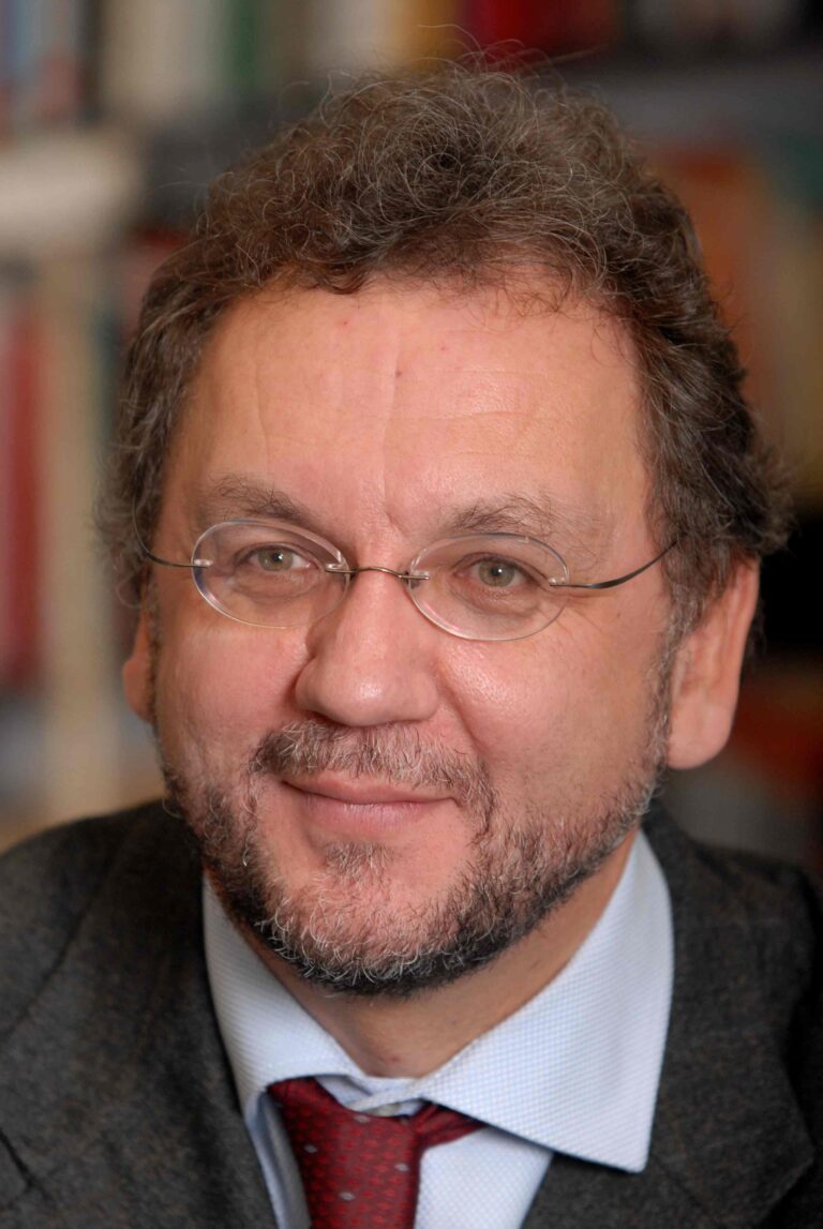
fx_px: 7948
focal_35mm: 232
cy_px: 614
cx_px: 412
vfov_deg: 8.8
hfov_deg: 5.9
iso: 400
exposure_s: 1/250
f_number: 4
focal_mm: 155
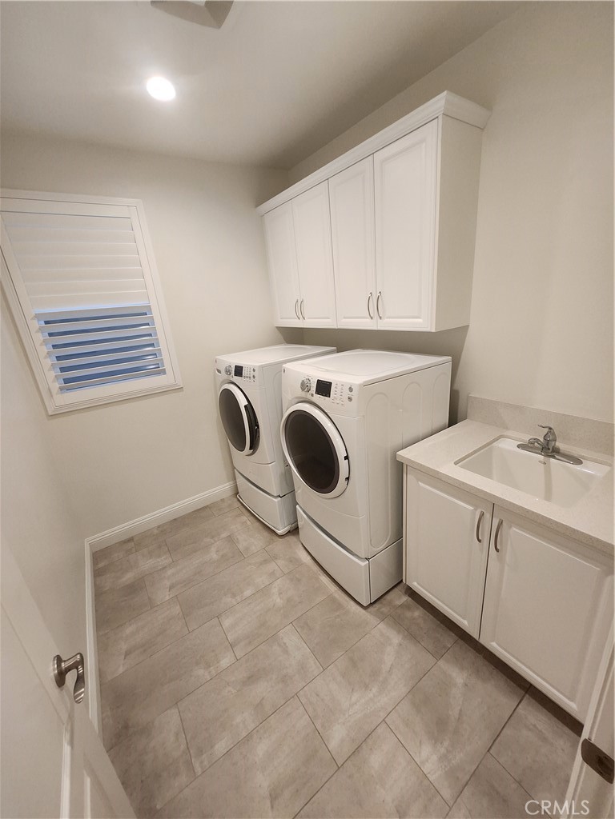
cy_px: 410
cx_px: 308
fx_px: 308
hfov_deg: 89.9
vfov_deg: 106.2
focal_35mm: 13
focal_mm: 1.74
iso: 200
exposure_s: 1/60
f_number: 2.2
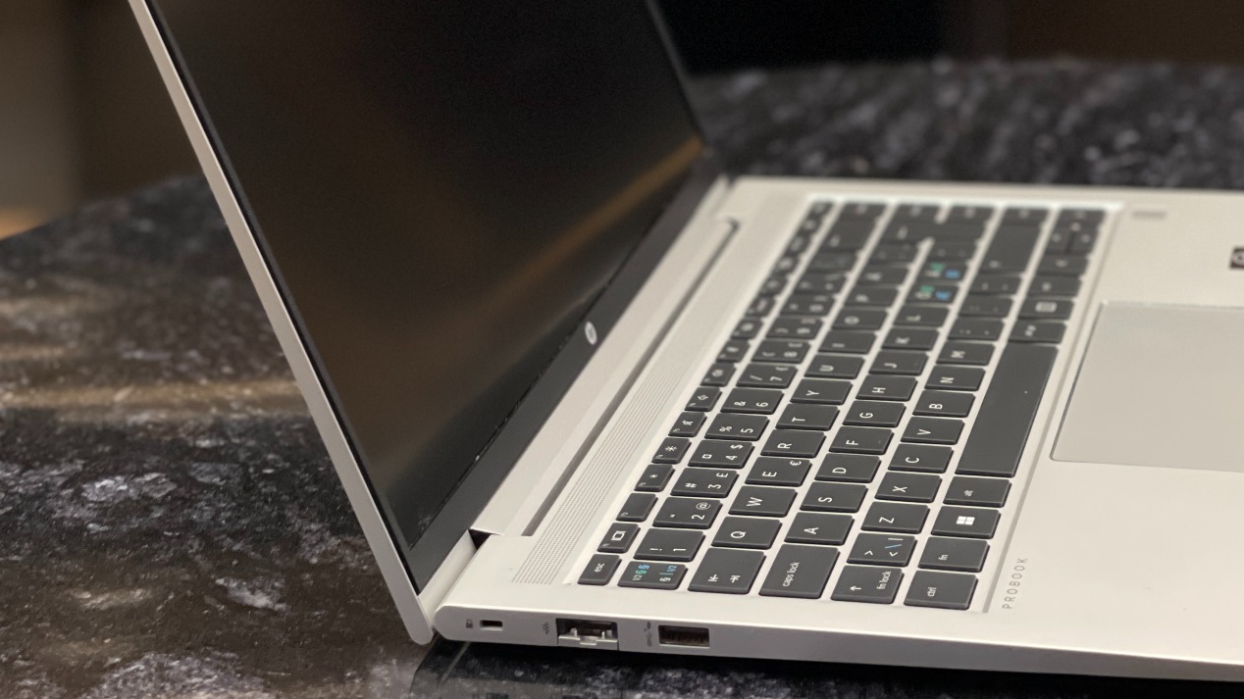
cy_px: 189
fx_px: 2903
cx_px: 684
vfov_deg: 13.7
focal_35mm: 88
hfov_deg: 24.2
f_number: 2.2
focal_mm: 7.5
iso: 250
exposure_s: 1/61
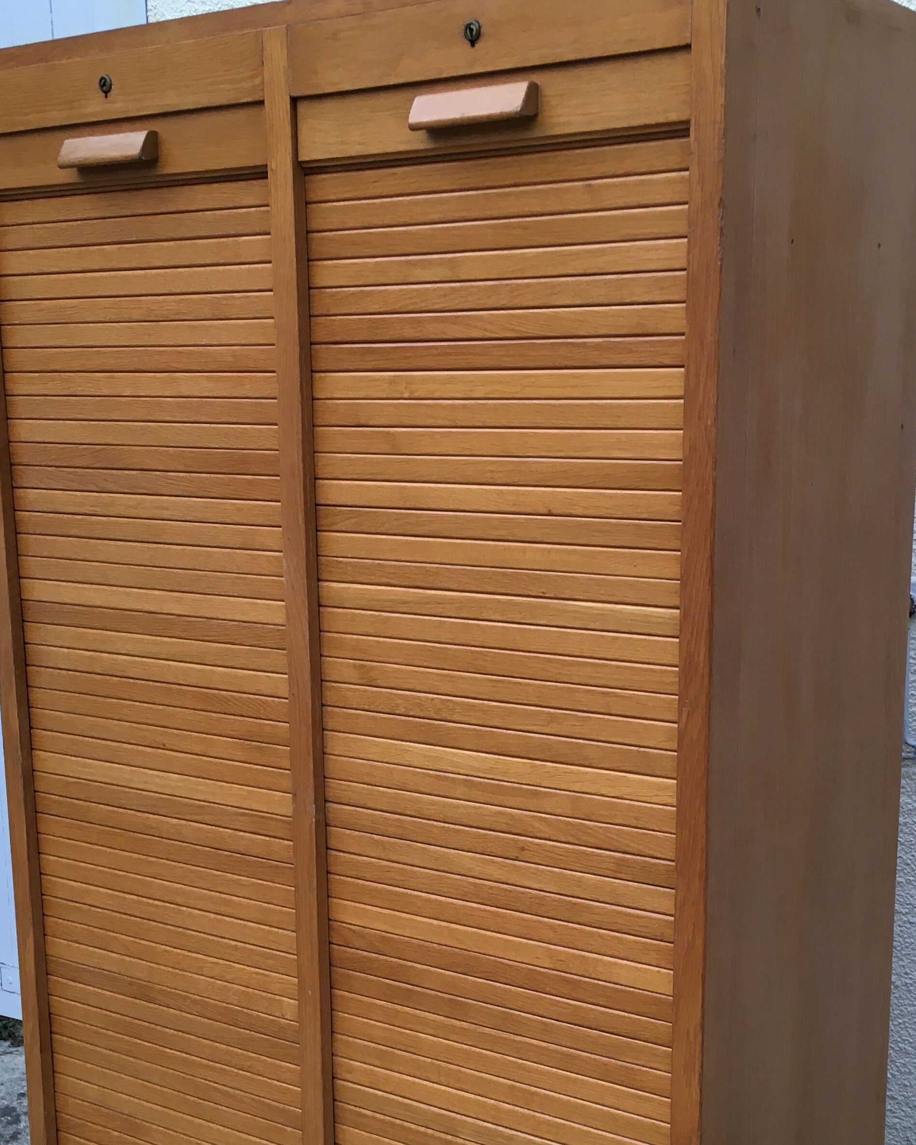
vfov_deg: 38.3
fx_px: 1627
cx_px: 537
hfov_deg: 31.4
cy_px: 781
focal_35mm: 48
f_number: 2.2
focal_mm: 4.15
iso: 25
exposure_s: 1/33
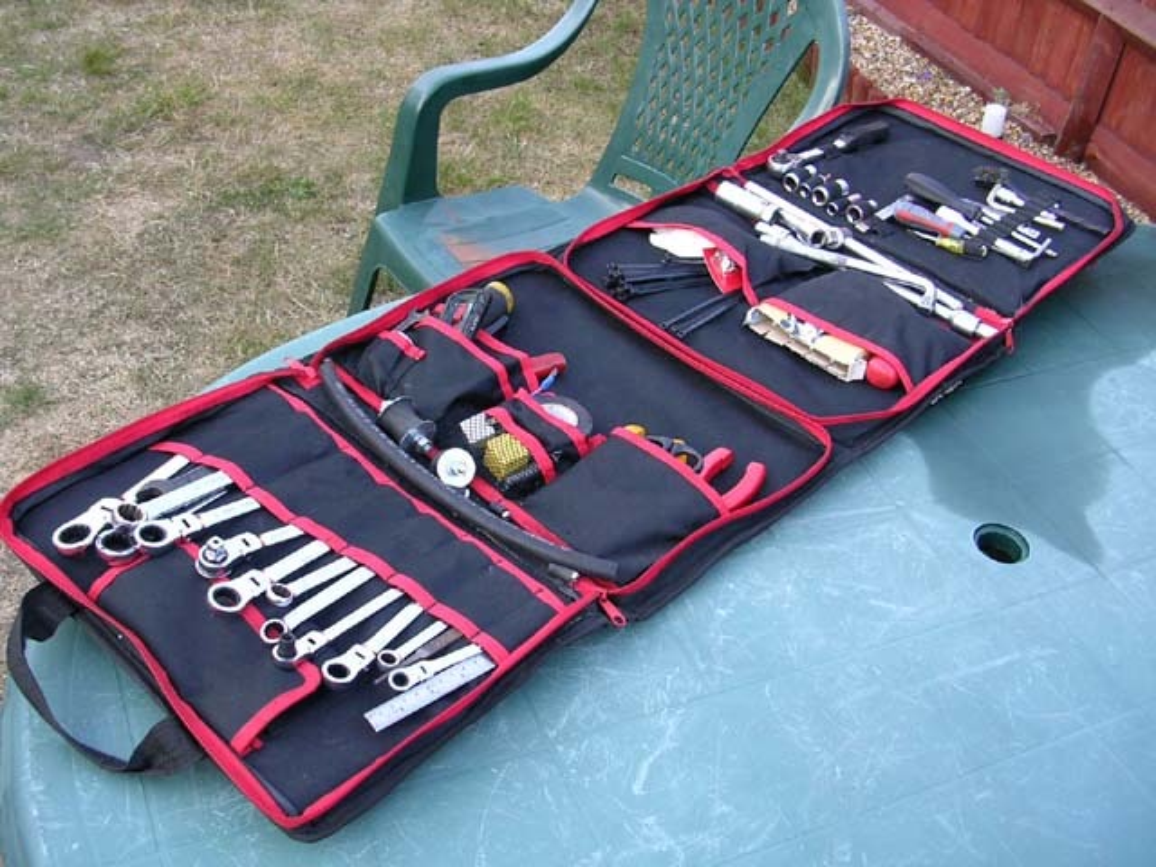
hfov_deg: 49.0
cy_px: 434
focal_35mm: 38
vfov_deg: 37.7
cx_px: 578
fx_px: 1269
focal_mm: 5.8
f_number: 2.8
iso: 50
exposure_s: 1/55.4
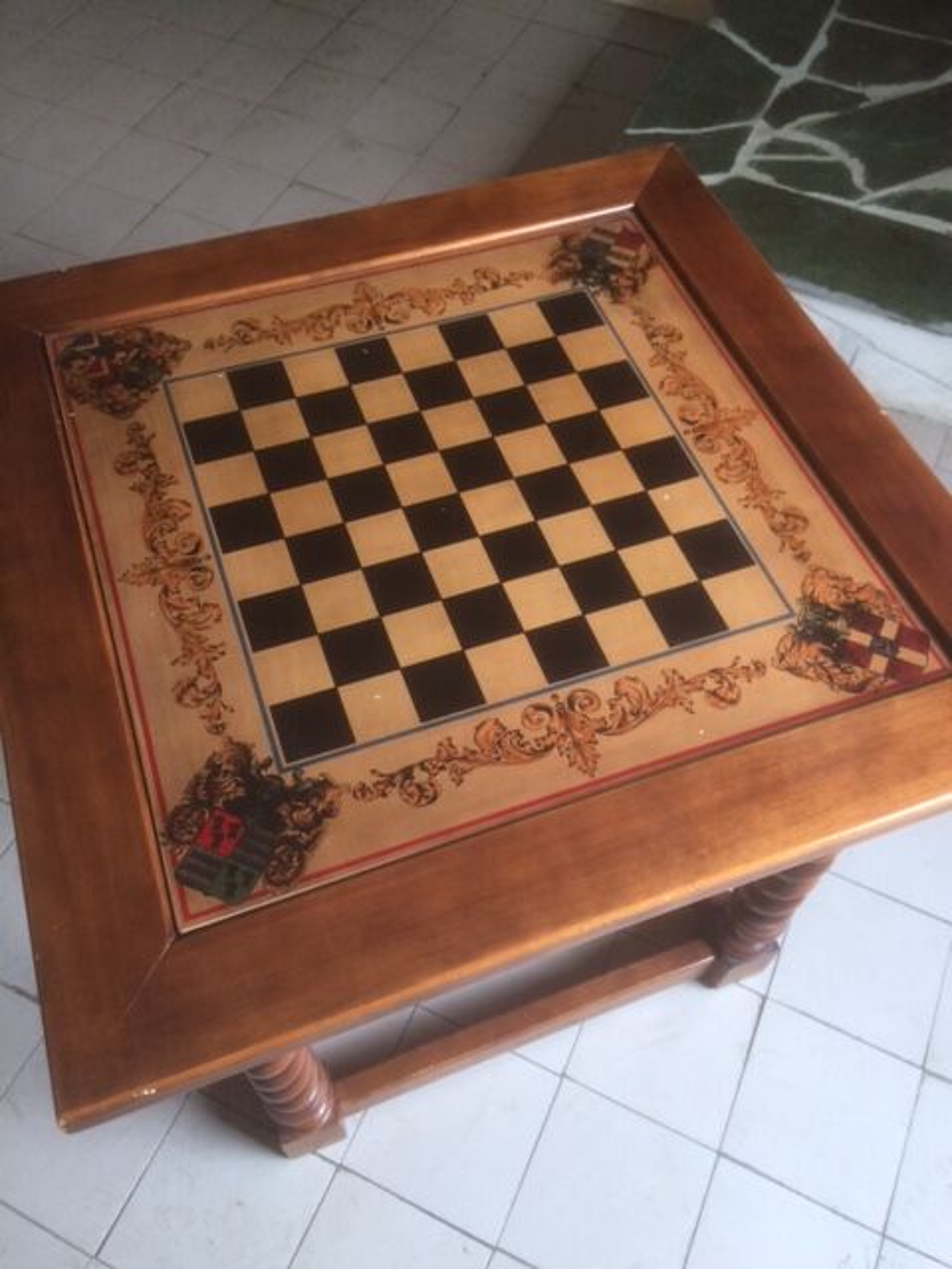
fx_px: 1063
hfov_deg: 48.2
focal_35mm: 29
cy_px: 634
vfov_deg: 61.7
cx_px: 476
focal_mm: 4.15
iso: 125
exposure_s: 1/33
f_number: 2.2
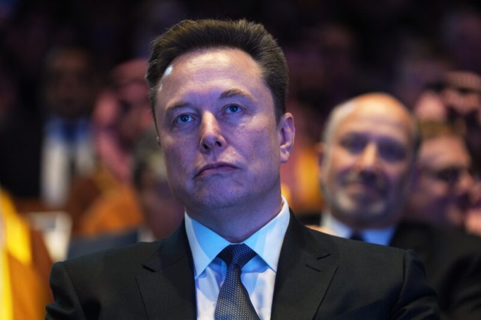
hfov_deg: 9.5
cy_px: 160
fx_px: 2899
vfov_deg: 6.3
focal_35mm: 217
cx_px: 240
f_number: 4
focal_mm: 217
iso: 2000
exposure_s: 1/80
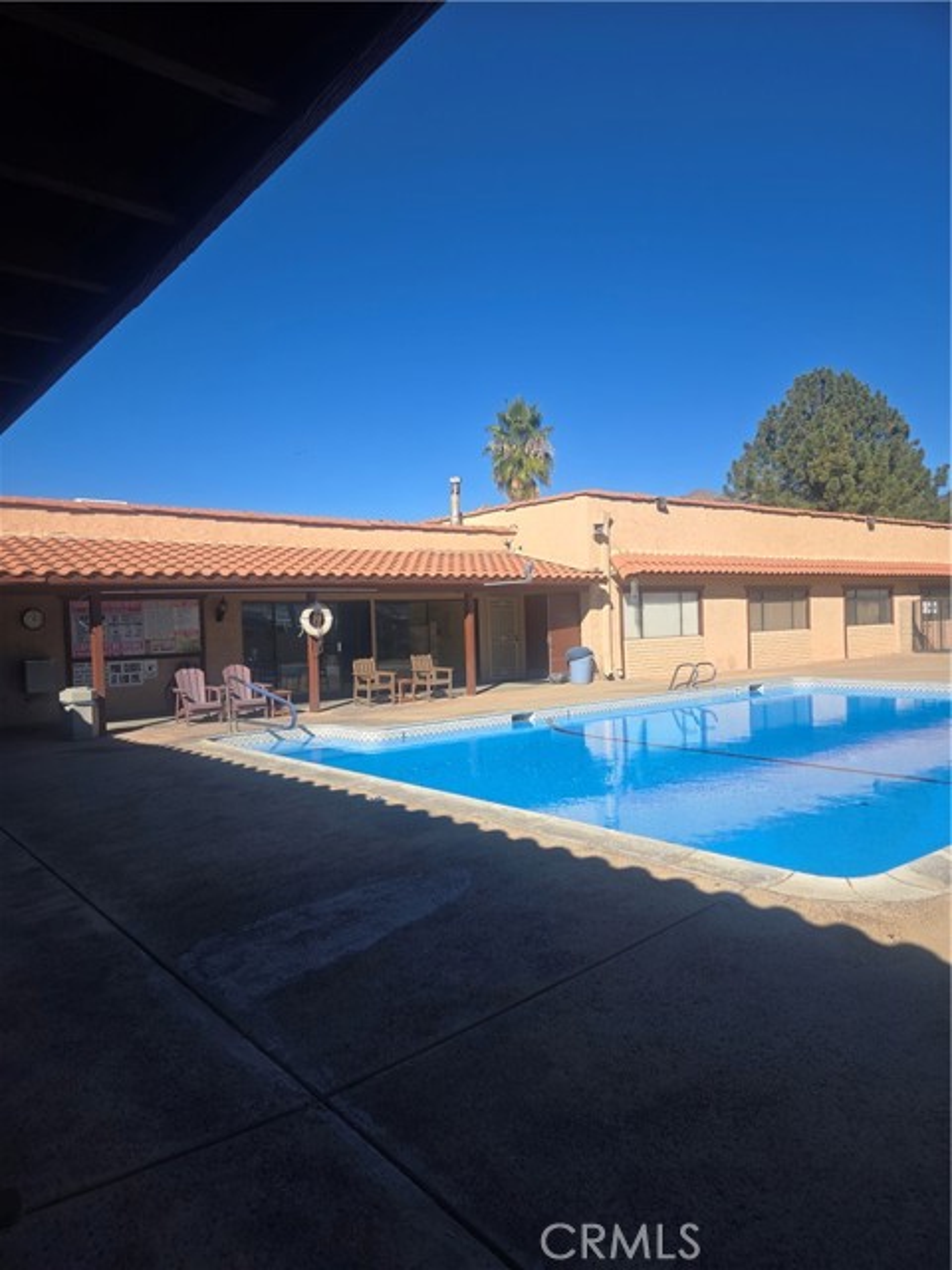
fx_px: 843
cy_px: 635
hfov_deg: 58.9
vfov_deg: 73.9
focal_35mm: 23
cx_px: 476
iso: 25
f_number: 1.8
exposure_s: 1/2180
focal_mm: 5.4
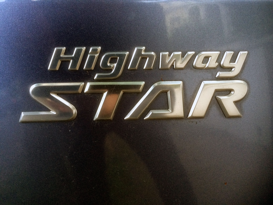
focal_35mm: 29
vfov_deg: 48.2
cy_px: 102
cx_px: 136
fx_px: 229
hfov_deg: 61.7
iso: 200
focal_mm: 4.15
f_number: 2.2
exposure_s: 1/33
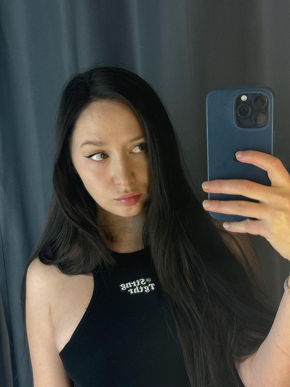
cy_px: 194
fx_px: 536
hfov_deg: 30.3
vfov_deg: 39.7
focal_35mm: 48
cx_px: 145
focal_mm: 6.76
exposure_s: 1/50
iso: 160
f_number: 1.78
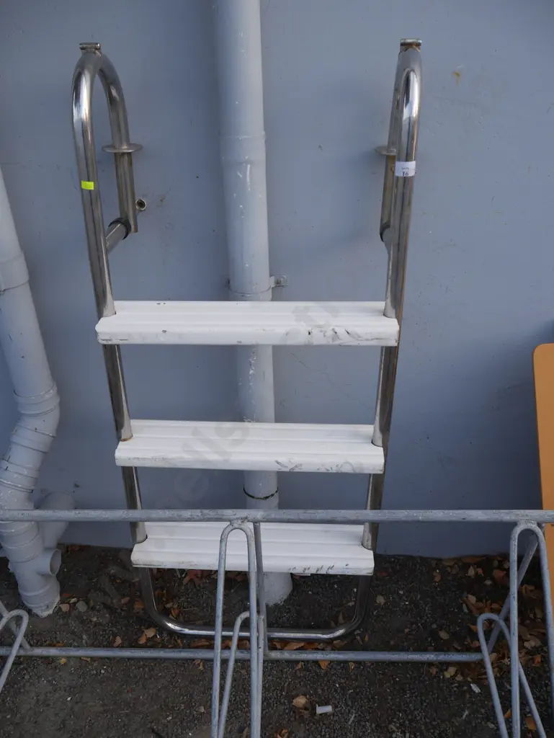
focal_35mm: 28
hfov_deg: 49.8
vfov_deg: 63.4
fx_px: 597
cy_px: 369
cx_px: 277
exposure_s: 1/250
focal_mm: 14
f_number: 5
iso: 200
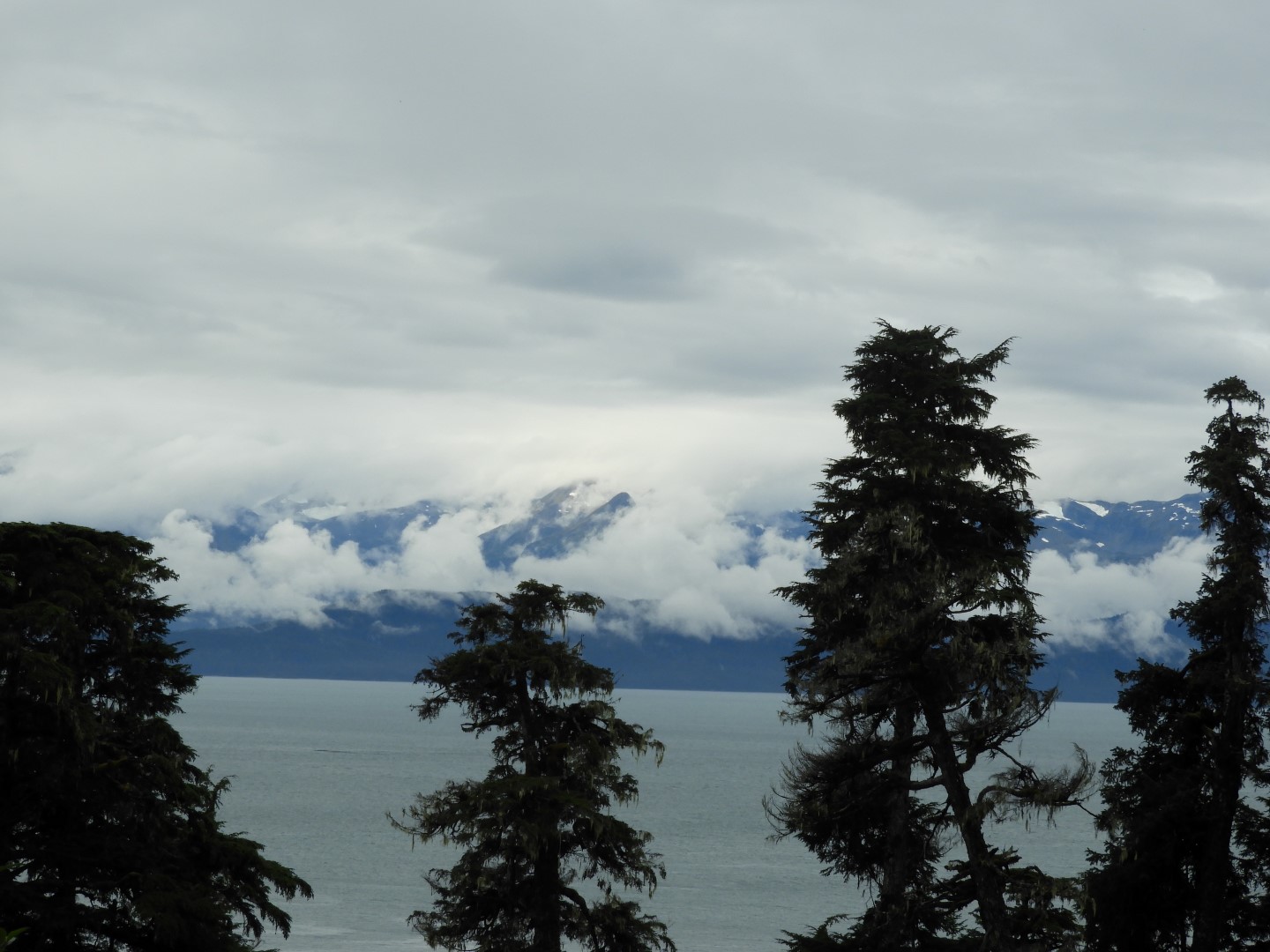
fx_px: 4219
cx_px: 635
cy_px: 476
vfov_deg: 12.9
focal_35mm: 115
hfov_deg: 17.1
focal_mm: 20.6
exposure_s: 1/640
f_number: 5
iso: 100
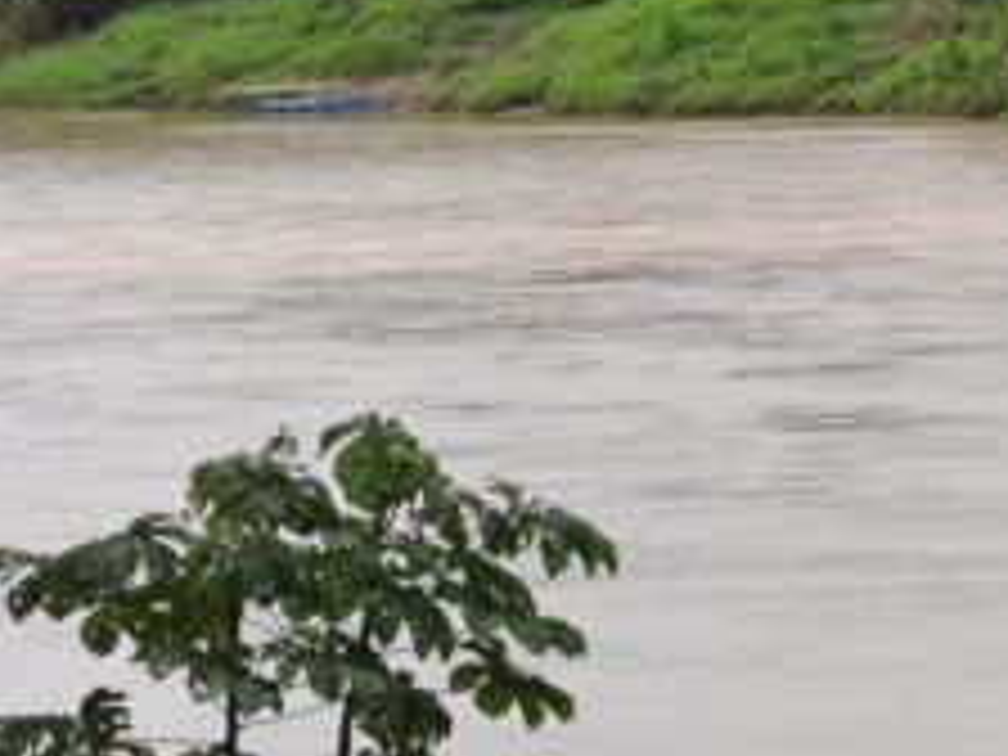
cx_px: 207
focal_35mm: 328
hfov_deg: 6.0
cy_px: -104
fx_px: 9551
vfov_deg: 4.5
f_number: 5
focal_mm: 20.6
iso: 100
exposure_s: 1/640
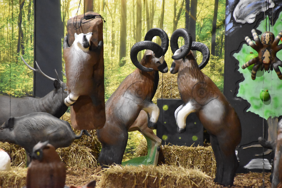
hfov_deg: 10.2
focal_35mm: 202
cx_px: 141
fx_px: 1586
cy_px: 94
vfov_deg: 6.8
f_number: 6
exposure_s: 1/125
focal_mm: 135
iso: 10000
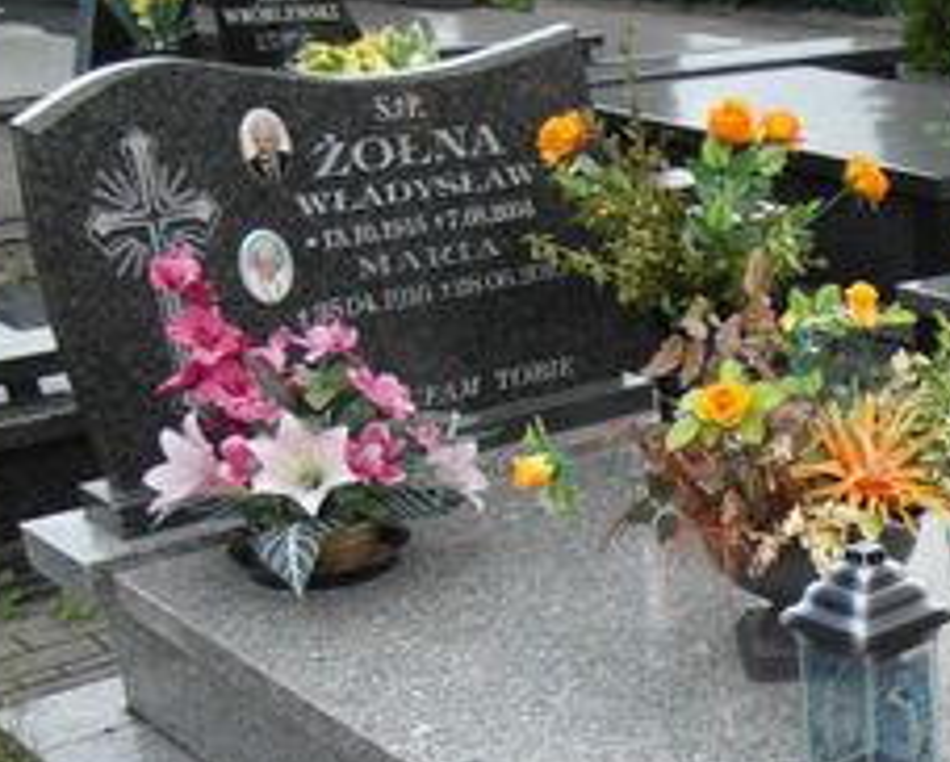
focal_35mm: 66
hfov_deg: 26.2
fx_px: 1857
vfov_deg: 22.0
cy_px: 821
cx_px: 1076
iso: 80
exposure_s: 1/1000
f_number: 1.8
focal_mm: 5.2
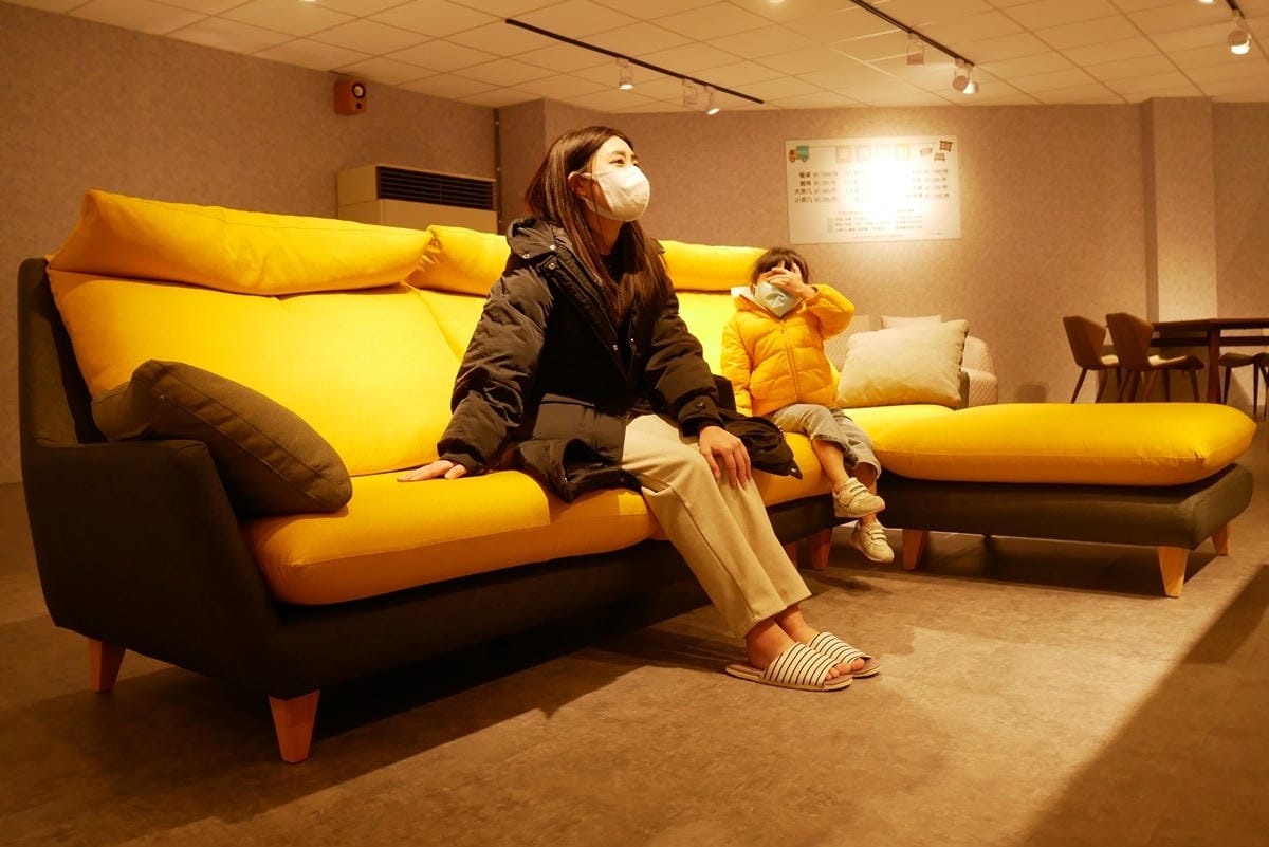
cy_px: 424
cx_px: 634
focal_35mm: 24
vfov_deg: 53.2
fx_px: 846
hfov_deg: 73.7
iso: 500
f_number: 3.5
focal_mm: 12
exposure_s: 1/60
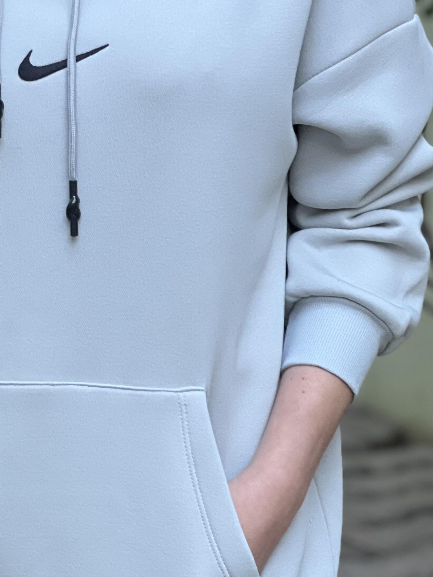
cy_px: 59
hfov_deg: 8.4
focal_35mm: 176
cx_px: 63
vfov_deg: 11.2
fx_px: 2935
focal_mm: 9
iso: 200
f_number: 2.8
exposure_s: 1/40
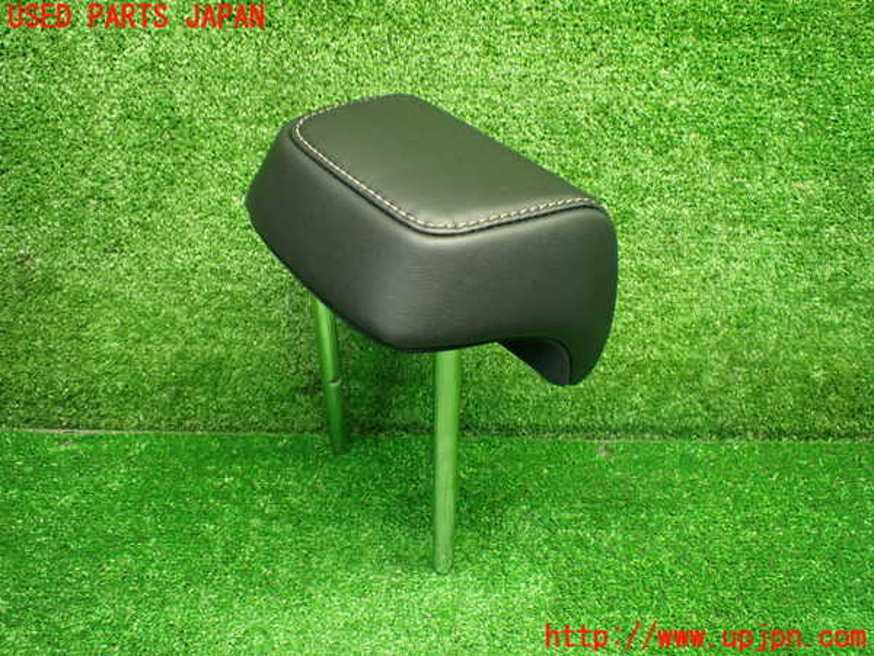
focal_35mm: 30
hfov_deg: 60.0
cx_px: 437
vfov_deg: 46.8
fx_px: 757
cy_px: 328
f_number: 2.3
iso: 800
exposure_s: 1/60
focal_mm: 5.4
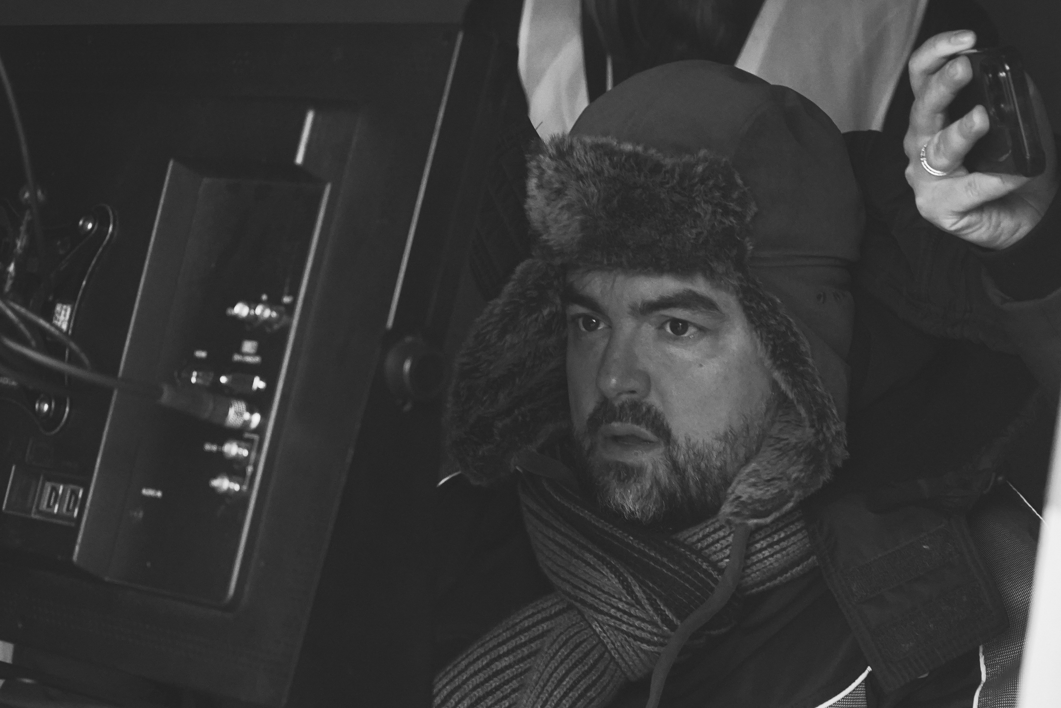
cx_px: 530
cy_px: 354
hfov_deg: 19.5
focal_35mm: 105
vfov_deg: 13.0
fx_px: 3095
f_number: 5.6
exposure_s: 1/125
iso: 6400
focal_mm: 70
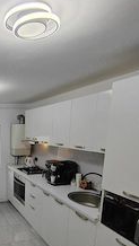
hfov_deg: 35.6
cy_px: 164
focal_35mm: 28
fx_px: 183
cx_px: -14
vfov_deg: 66.1
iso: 160
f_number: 2.2
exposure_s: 1/50
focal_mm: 2.16
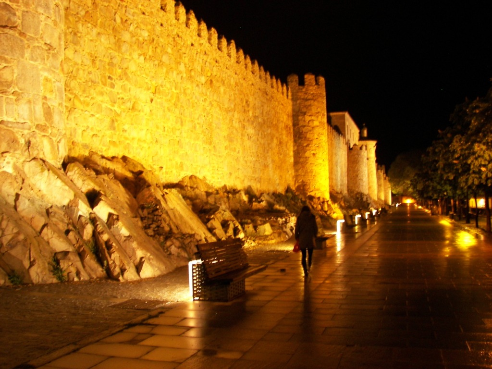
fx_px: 512
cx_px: 246
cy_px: 184
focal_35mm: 36
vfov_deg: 39.7
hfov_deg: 51.4
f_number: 2.8
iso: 100
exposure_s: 1/2
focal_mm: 6
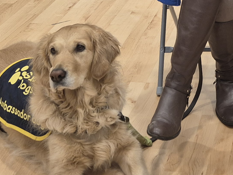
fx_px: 572
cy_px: -91
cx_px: 275
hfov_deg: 21.5
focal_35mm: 85
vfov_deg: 15.9
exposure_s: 1/100
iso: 200
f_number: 1.8
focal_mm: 5.4
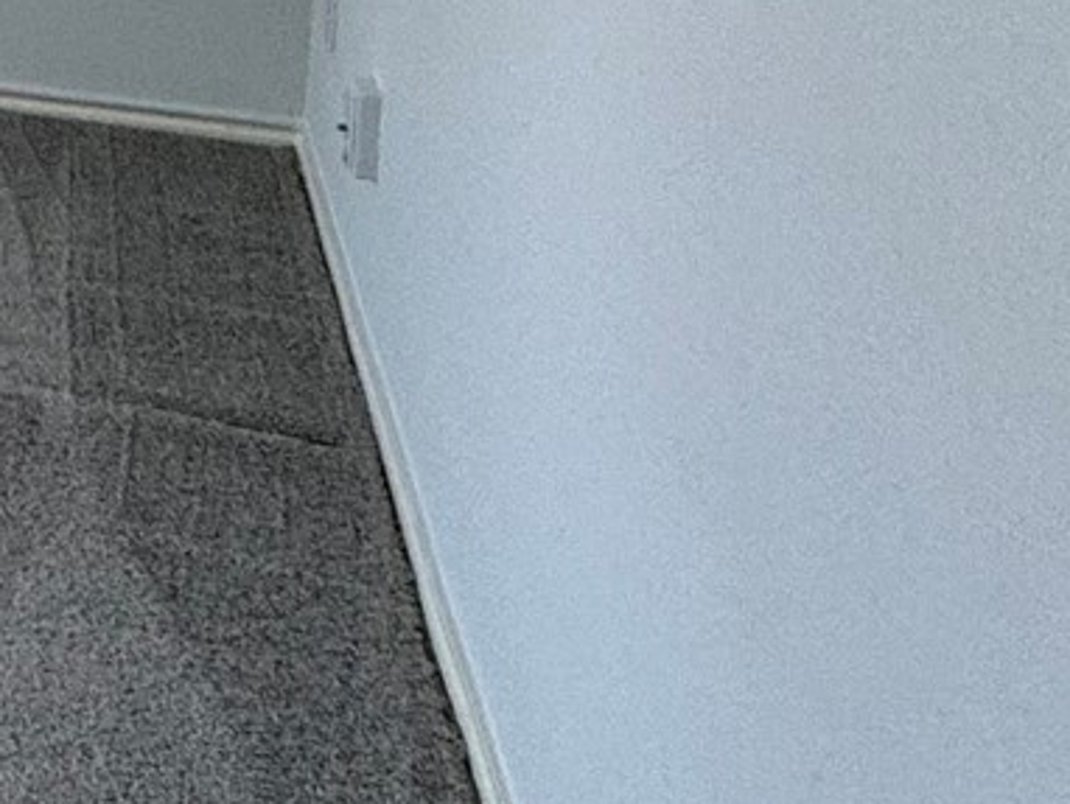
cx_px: -1639
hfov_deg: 14.2
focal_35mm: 75
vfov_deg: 17.8
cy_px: -370
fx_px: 2320
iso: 100
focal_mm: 2.22
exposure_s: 1/99
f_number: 2.2
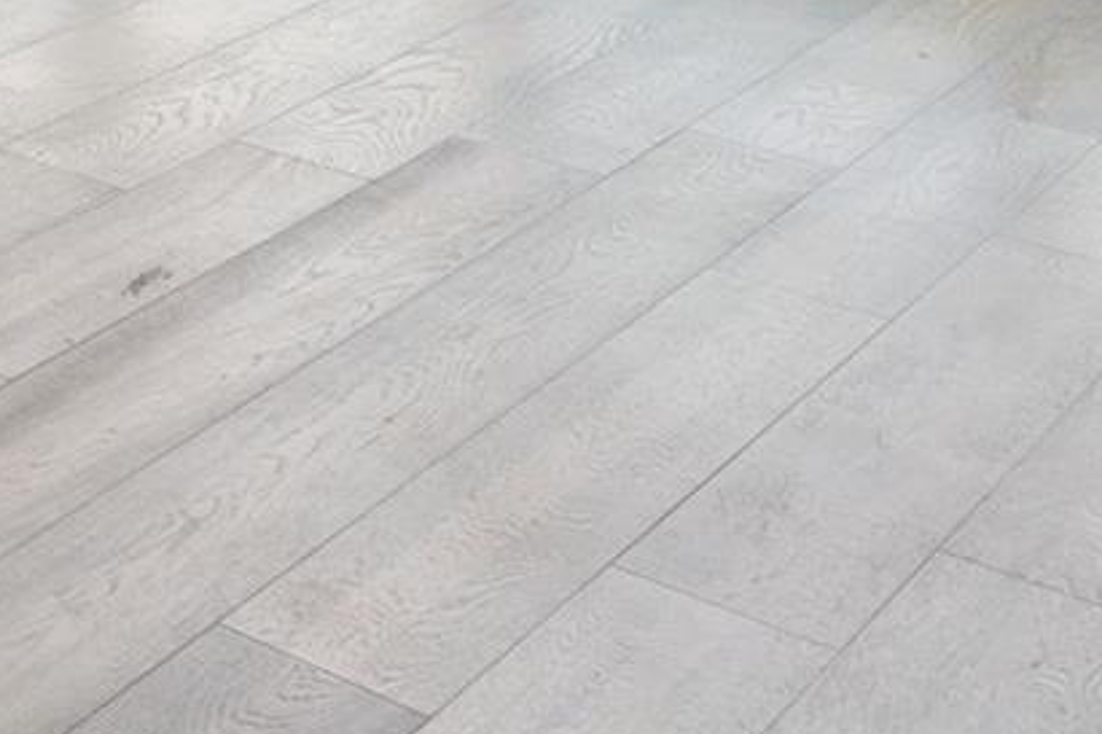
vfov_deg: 14.1
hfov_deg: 17.3
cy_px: -770
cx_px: -1172
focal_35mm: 80
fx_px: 2448
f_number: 10
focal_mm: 16
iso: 160
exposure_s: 1/80
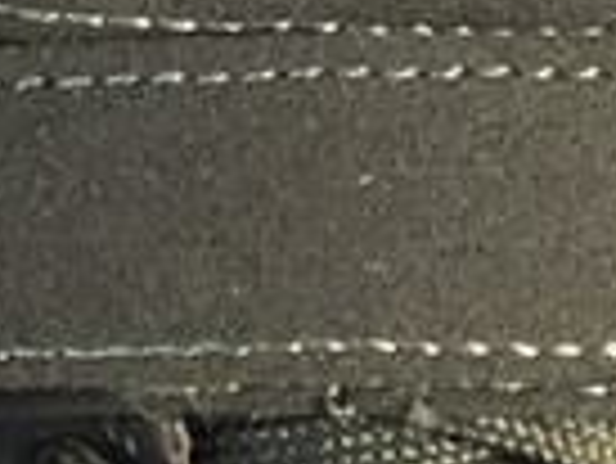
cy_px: 295
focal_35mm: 203
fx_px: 3616
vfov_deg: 7.3
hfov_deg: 9.5
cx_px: -315
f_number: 2.4
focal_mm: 3.3
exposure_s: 1/100
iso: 40
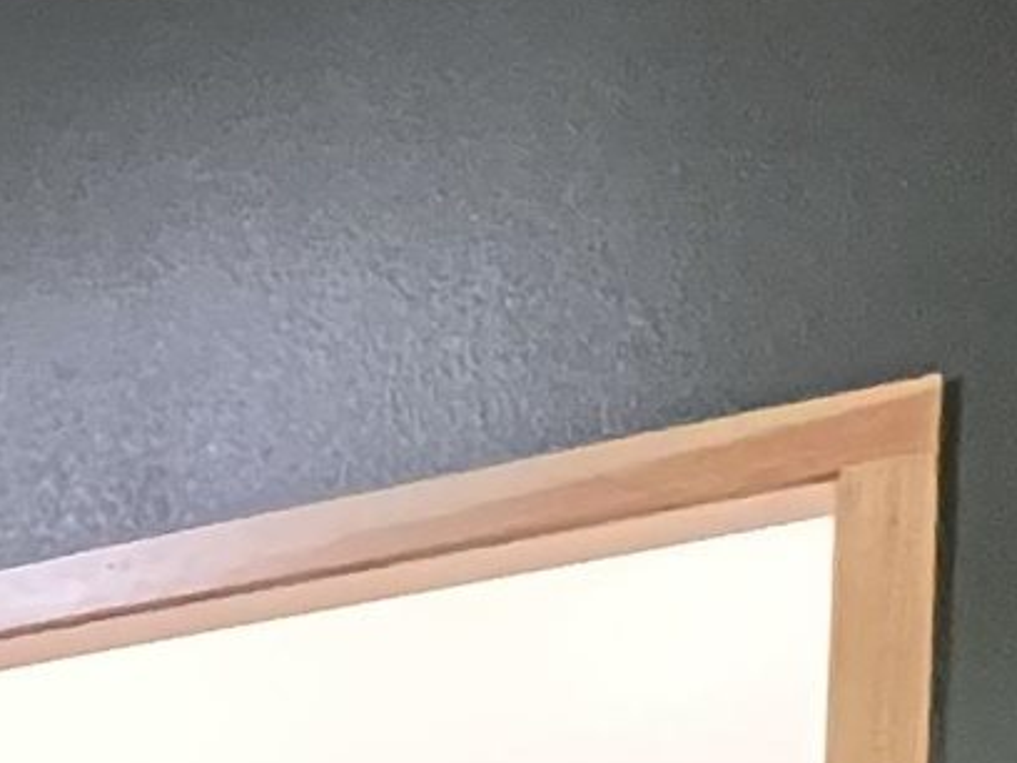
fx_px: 2879
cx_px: -1805
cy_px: 1758
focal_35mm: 98
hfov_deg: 12.3
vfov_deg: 12.3
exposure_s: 1/60
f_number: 1.8
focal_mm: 1.57
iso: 800
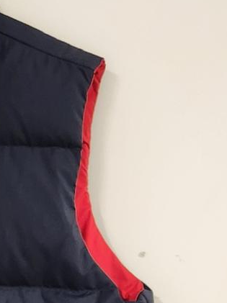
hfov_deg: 18.8
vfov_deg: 25.7
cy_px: 337
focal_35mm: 70
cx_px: -102
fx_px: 613
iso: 200
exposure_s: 1/120
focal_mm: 5.4
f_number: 1.8
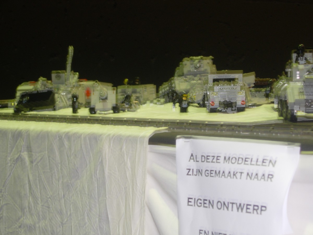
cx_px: 156
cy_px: 118
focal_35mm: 113
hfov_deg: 17.4
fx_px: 1022
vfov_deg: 13.1
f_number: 4.9
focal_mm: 23.4
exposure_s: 1/2.5
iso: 79
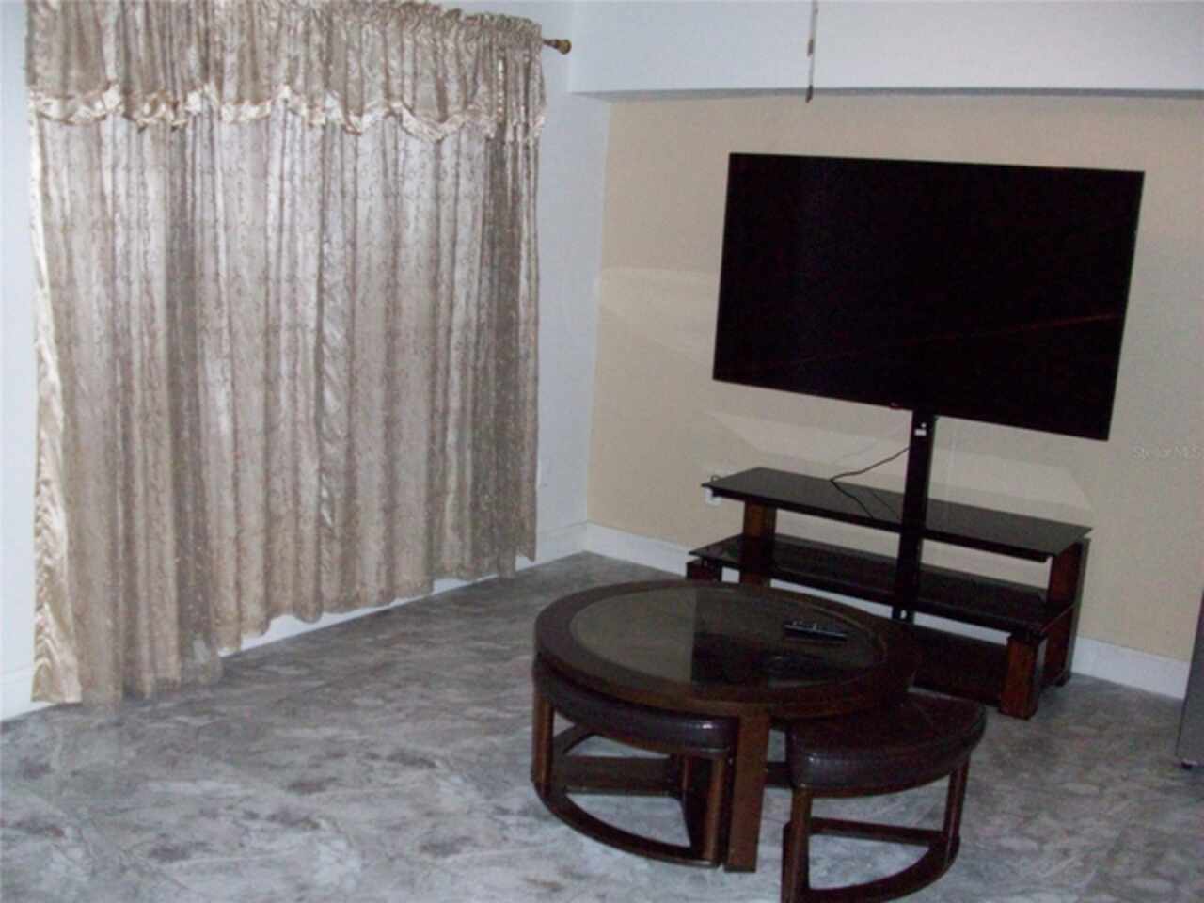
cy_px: 452
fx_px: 1183
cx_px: 602
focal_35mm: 34
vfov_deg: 41.8
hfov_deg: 54.0
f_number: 2.8
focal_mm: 5.7
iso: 320
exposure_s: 1/60
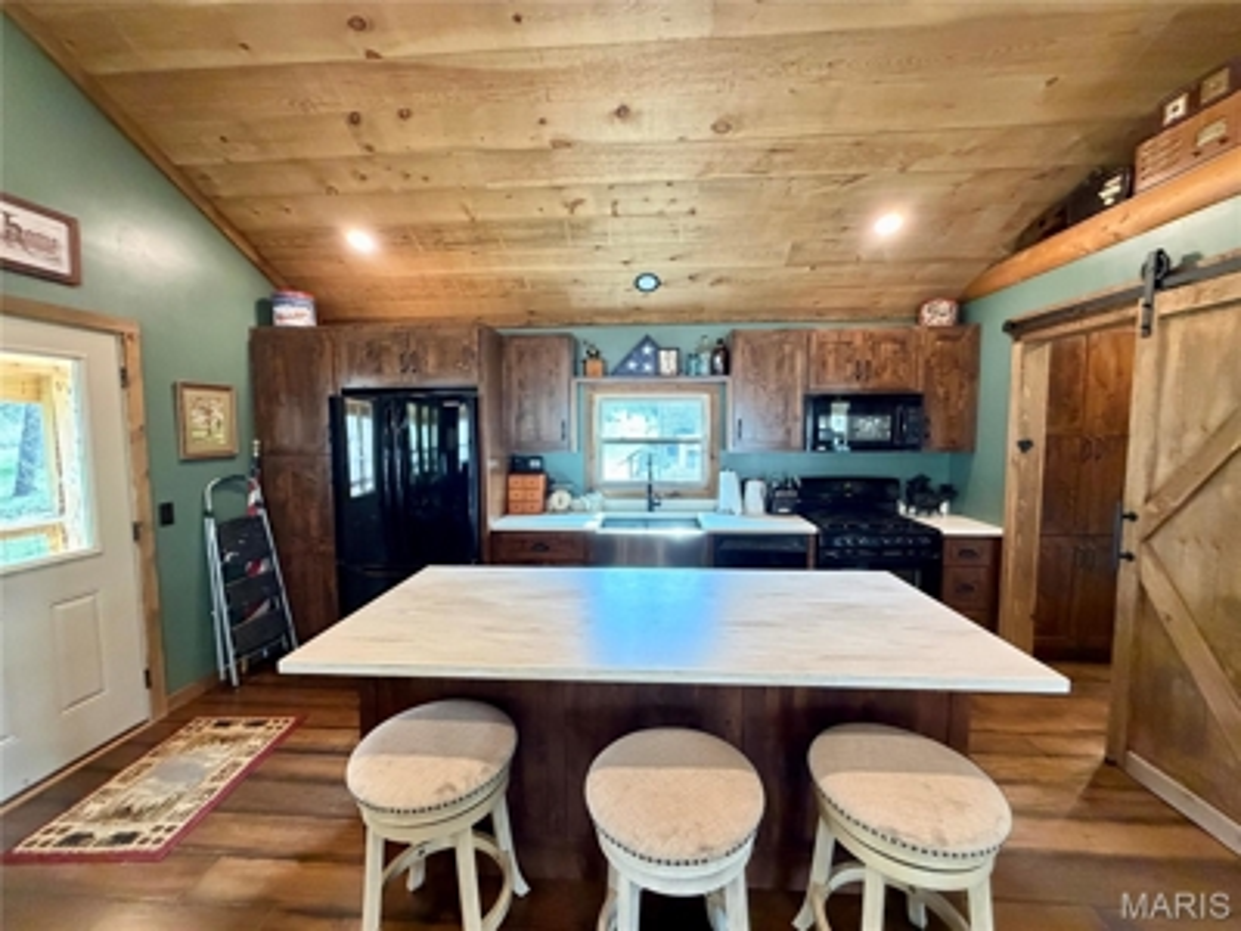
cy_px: 466
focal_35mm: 14
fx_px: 502
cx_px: 620
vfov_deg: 85.7
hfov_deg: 102.1
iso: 640
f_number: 2.2
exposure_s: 1/60
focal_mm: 2.22
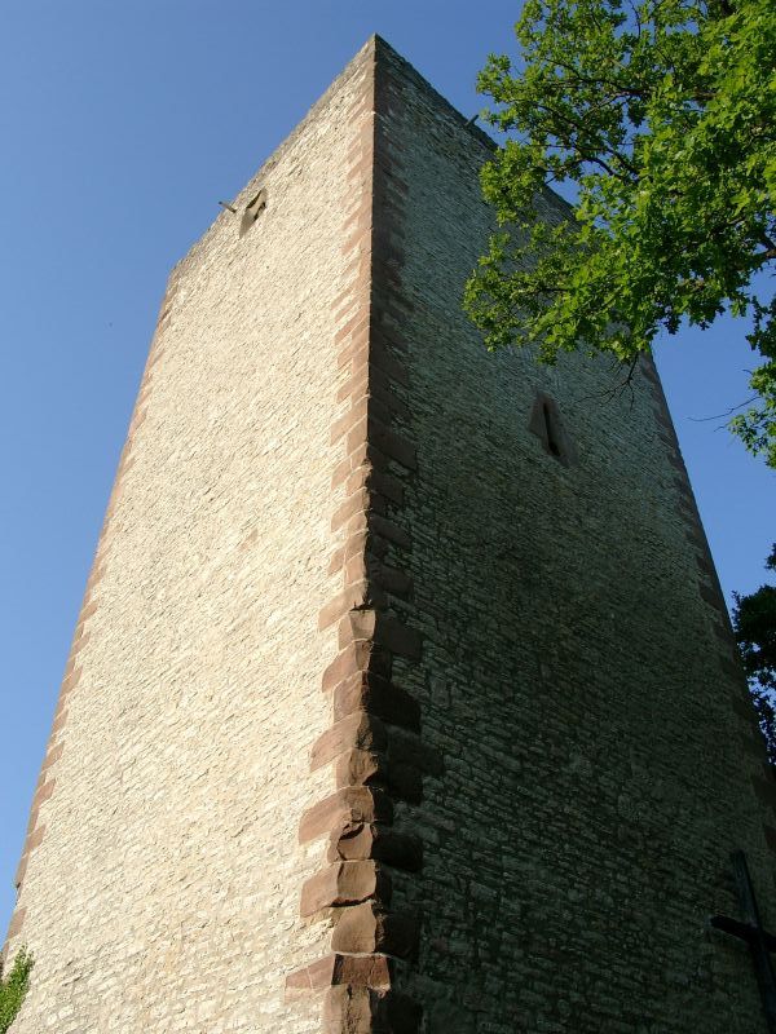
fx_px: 1016
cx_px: 388
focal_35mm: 34
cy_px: 517
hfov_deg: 41.8
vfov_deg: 54.0
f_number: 4
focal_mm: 7.13
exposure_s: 1/481
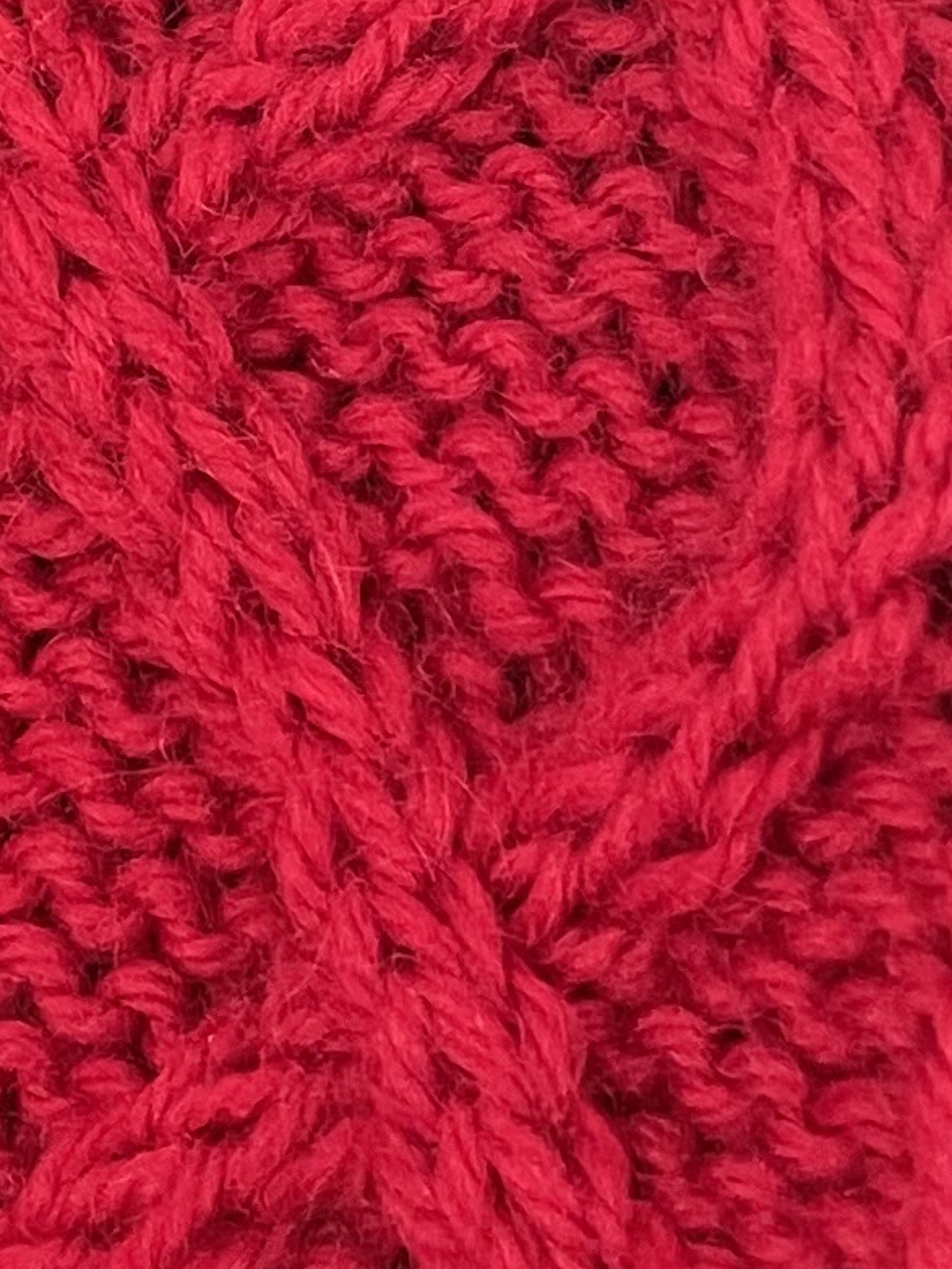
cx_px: -211
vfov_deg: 14.0
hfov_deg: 10.9
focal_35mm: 134
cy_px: -490
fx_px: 4911
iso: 125
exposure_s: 1/60
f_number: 1.6
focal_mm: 4.2
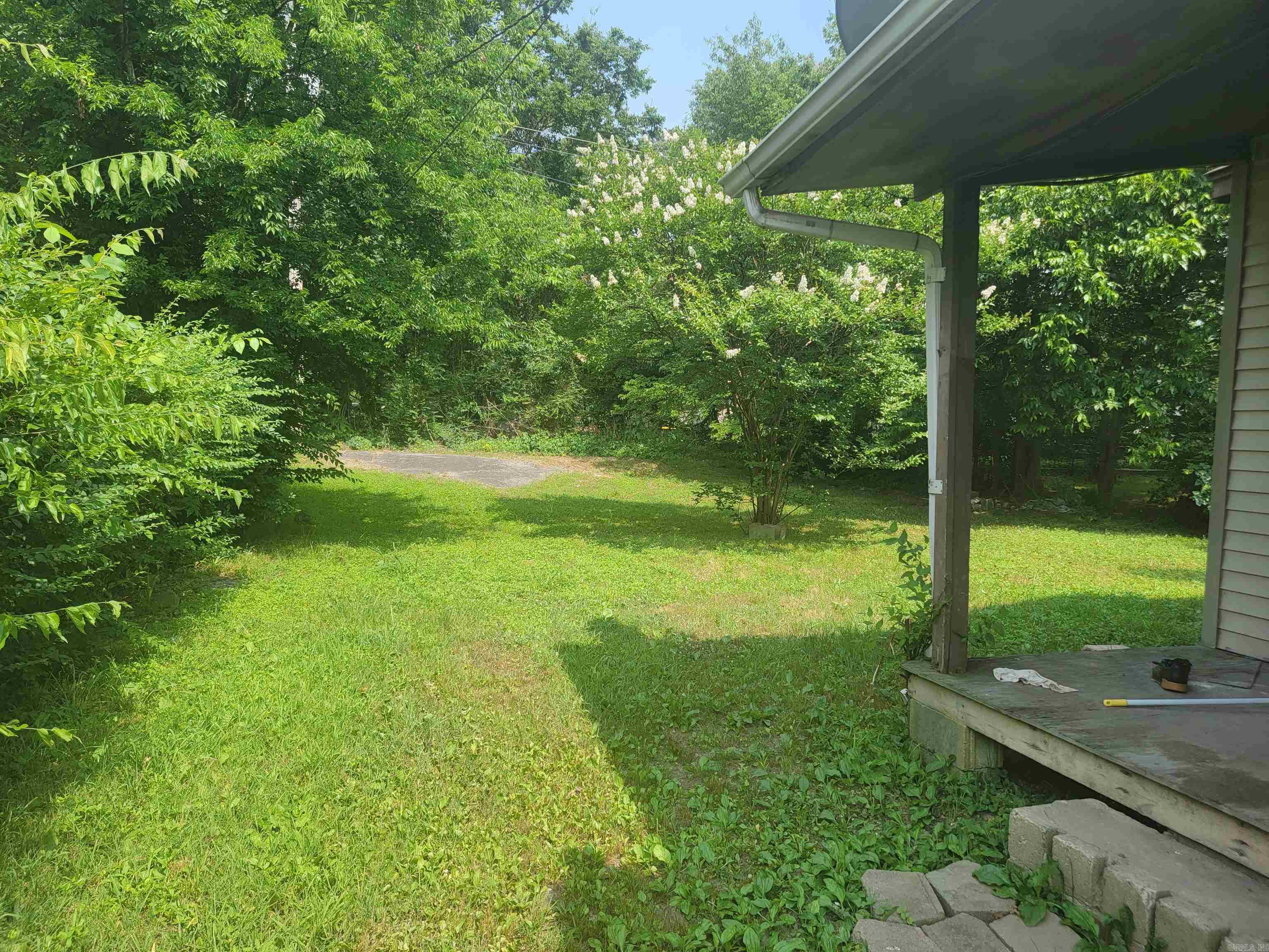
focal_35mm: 24
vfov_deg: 56.8
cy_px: 476
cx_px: 634
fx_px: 880
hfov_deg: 71.6
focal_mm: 6.7
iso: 16
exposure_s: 1/373
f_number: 1.8
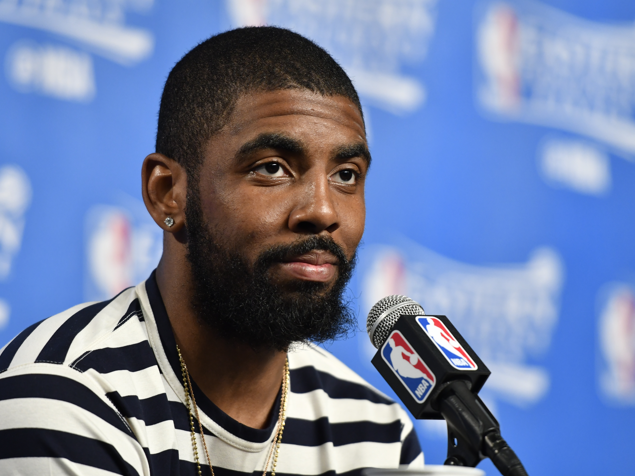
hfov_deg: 6.1
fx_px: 5962
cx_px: 295
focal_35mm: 325
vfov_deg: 4.6
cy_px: 238
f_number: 2.8
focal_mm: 200
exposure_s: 1/250
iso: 1250
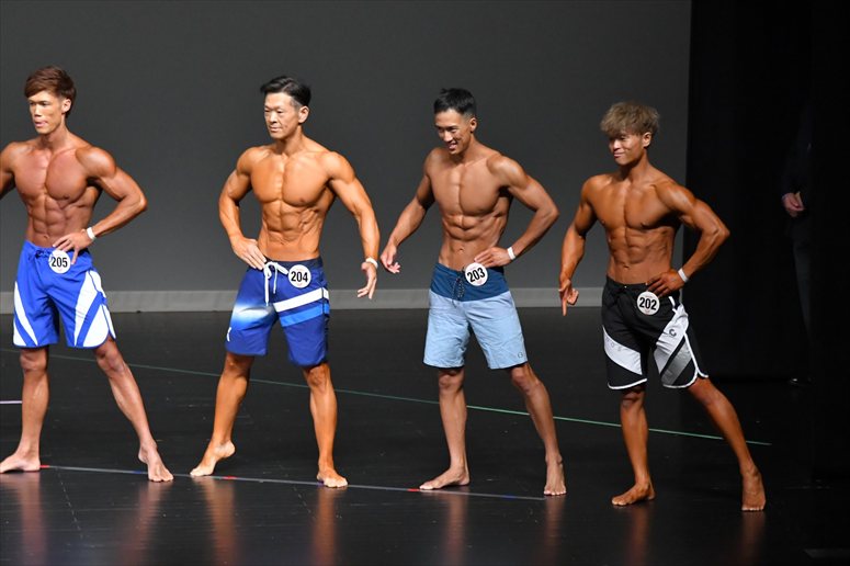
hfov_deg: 7.6
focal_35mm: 270
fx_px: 6372
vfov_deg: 5.1
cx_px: 425
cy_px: 283
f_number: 5.6
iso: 5000
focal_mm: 180
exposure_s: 1/400
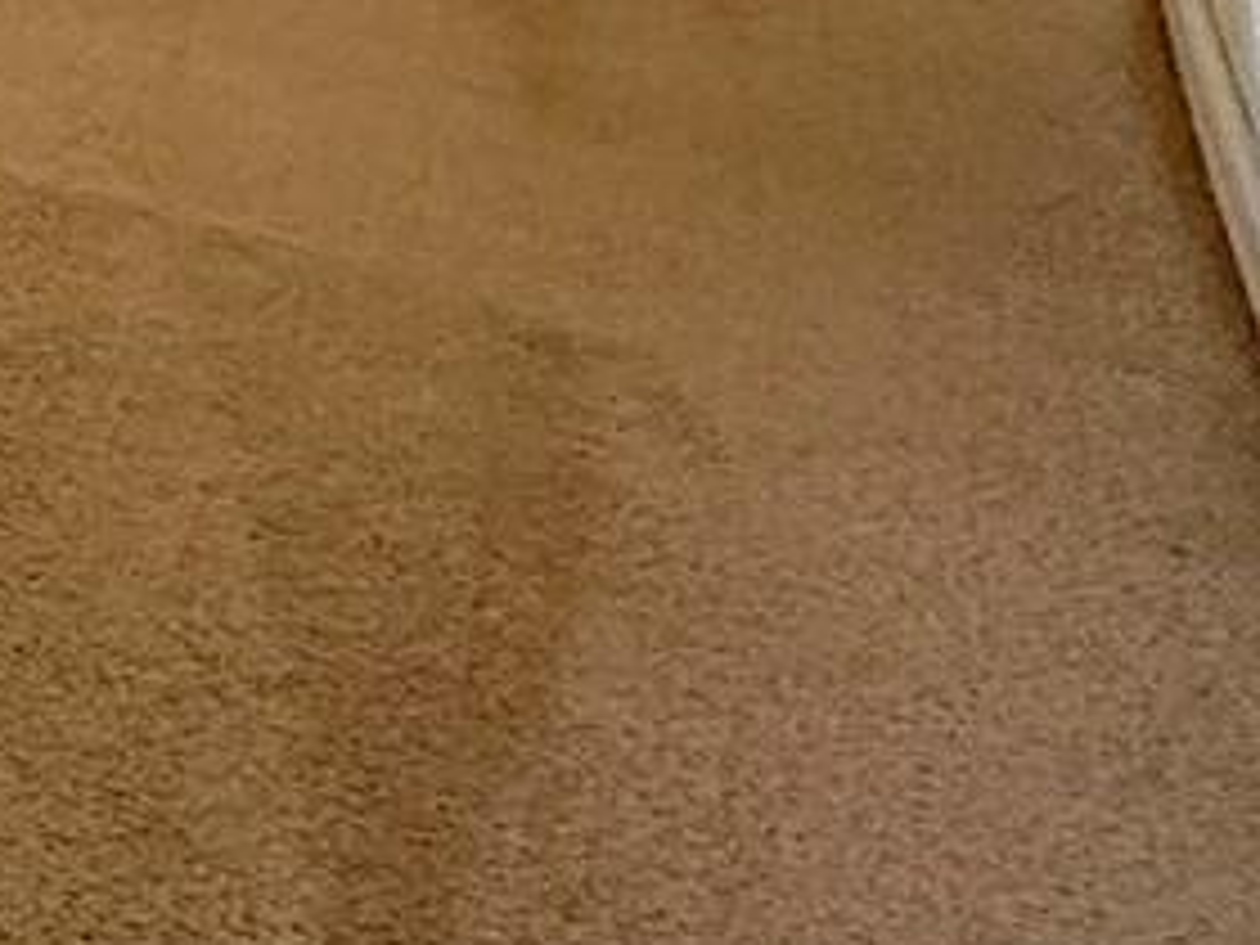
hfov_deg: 15.6
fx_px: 2912
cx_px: -1616
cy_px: -1044
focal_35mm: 80
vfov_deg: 14.6
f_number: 2.2
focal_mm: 2.22
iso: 200
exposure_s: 1/60
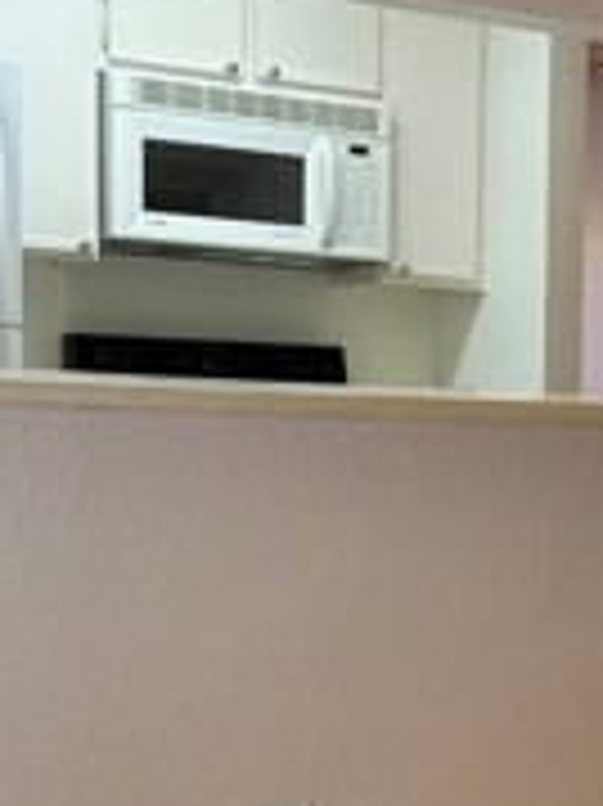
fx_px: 2000
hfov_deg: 16.7
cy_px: 657
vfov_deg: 22.4
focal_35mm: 86
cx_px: 634
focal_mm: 6.76
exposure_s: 1/120
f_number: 1.78
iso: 125
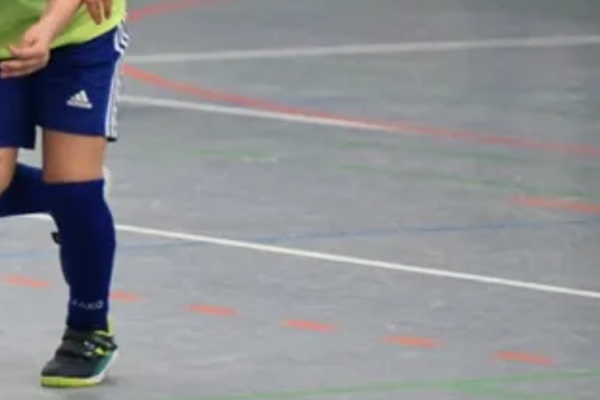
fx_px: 7383
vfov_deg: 3.1
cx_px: -221
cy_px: 181
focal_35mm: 443
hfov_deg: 4.6
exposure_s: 1/1250
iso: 8000
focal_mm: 135
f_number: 2.8
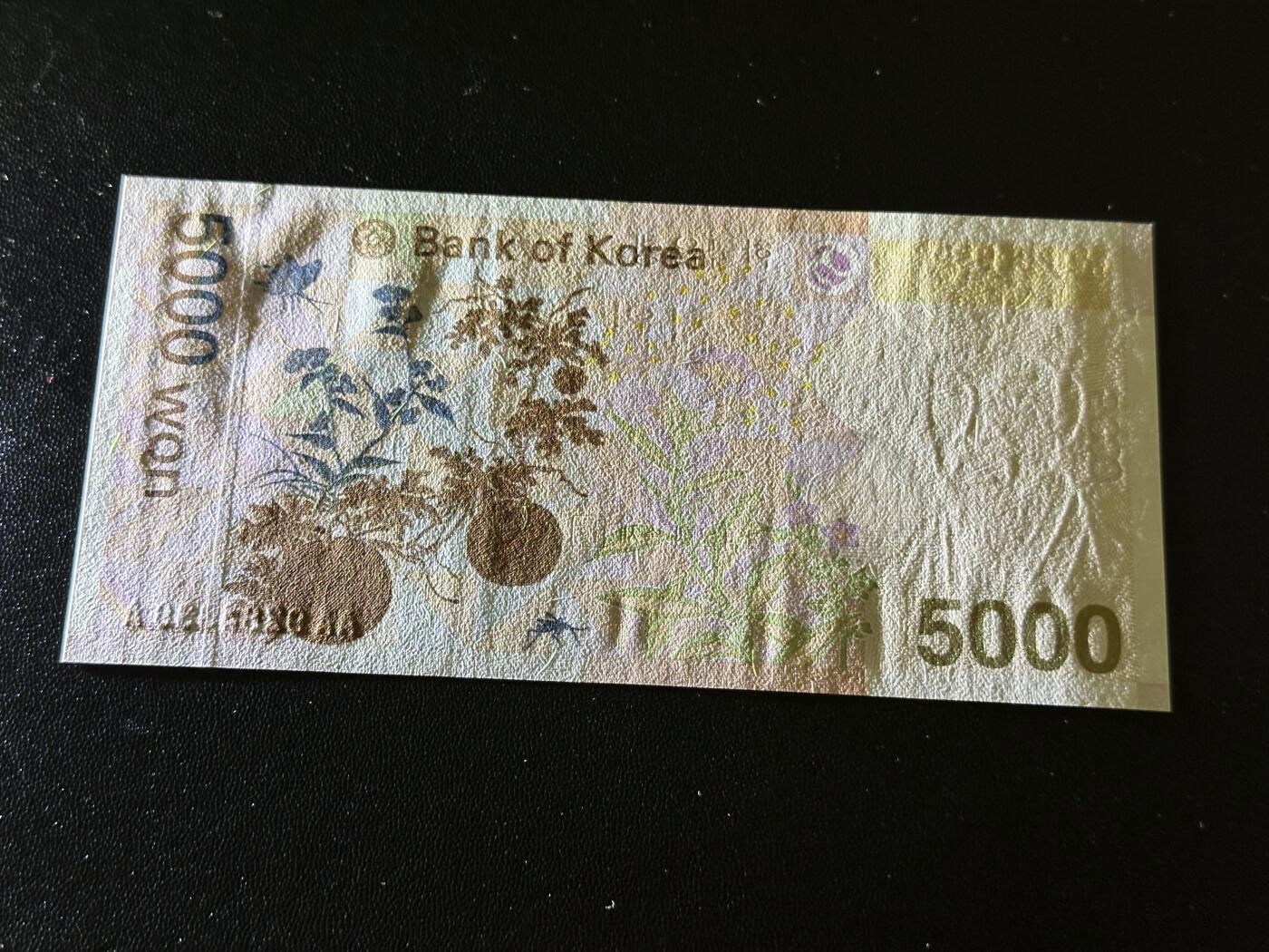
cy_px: 476
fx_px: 1760
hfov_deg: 39.7
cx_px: 634
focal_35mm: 48
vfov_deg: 30.3
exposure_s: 1/50
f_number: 1.78
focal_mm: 6.86
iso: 125
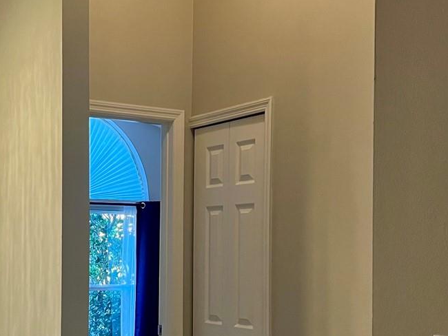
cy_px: 246
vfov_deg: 22.8
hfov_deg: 29.7
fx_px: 829
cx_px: 108
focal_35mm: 64
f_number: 1.5
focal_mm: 5.7
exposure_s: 1/60
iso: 100
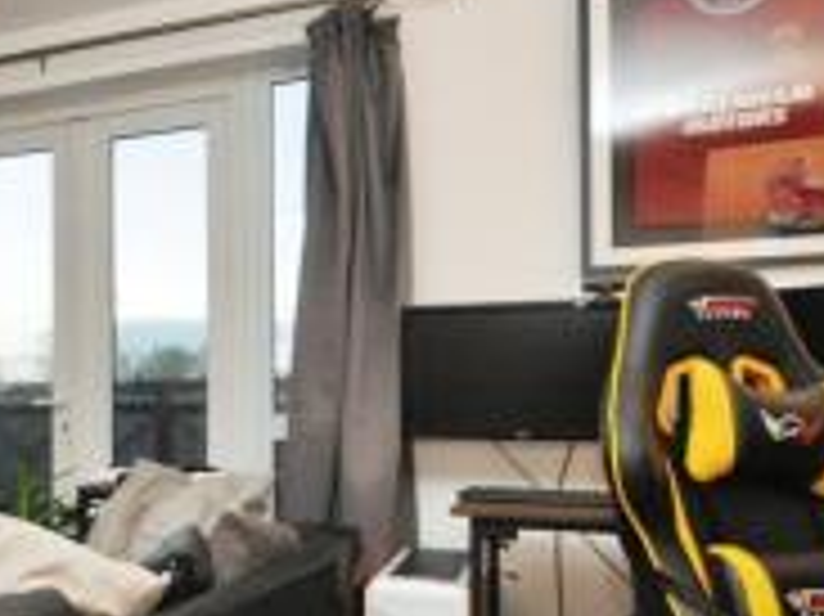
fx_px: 981
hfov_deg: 38.4
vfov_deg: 34.8
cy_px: 366
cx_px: -63
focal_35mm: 41
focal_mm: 11
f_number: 4.5
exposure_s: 1/60
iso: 800
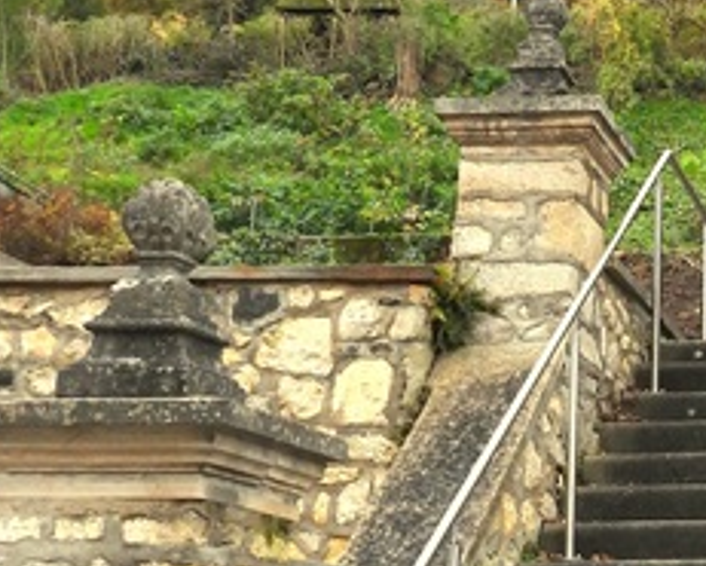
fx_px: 1693
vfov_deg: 19.0
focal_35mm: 81
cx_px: 675
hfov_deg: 22.8
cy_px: 260
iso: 100
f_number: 2.8
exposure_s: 1/200
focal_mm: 4.3
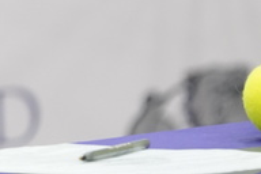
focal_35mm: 1058
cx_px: -329
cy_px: -240
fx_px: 7670
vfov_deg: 1.3
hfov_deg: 1.9
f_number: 4
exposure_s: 1/200
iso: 4000
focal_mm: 198
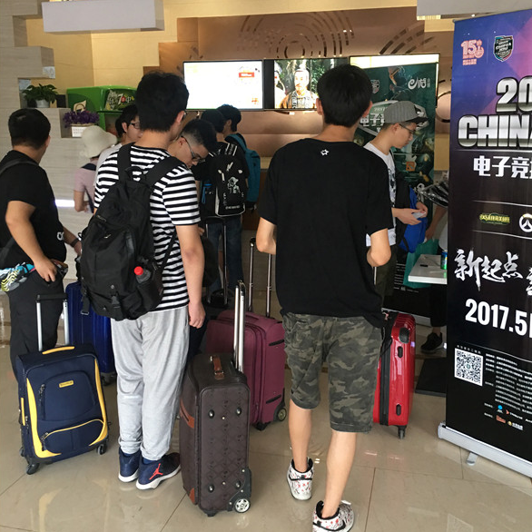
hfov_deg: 47.2
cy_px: 253
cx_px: 270
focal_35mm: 35
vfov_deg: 47.2
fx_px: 609
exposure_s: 1/17
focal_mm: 4.15
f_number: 2.2
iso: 80
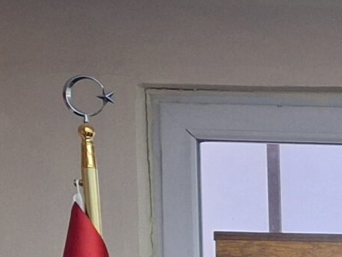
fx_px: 1285
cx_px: 644
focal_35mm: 130
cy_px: 554
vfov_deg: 10.3
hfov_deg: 13.4
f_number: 1.8
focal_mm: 5.54
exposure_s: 1/25
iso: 250
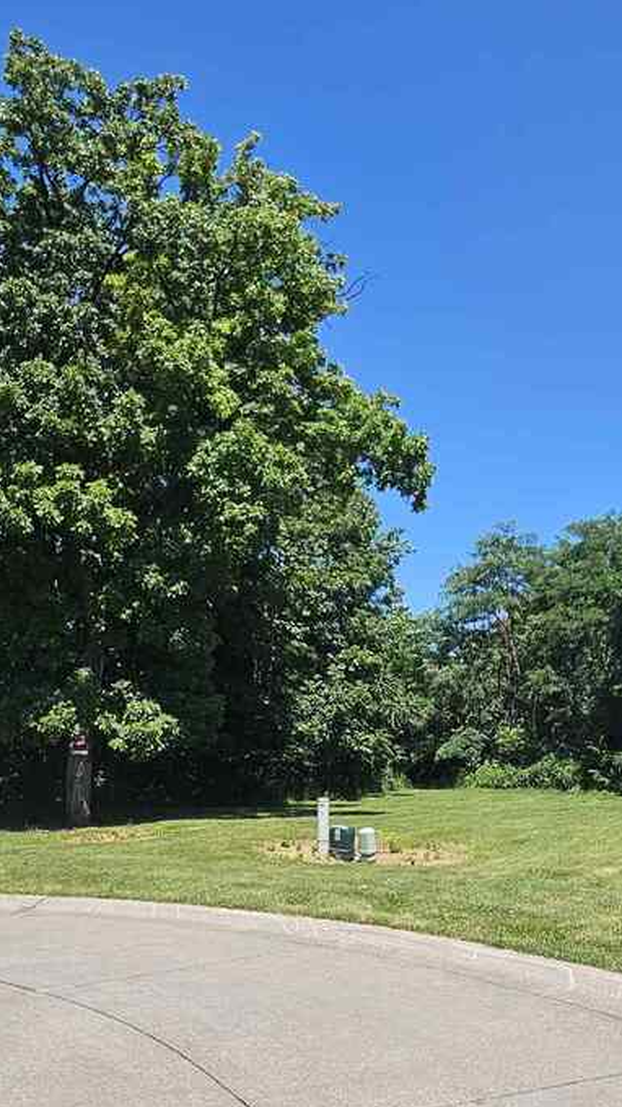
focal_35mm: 30
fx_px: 880
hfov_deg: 38.2
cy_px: 716
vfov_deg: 63.1
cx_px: 440
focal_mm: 2.2
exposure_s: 1/2572
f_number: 2.2
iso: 50
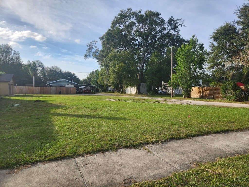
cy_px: 94
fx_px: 165
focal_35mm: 23
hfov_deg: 73.9
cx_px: 124
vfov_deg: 58.9
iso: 20
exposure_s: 1/1160
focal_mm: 5.4
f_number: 1.8
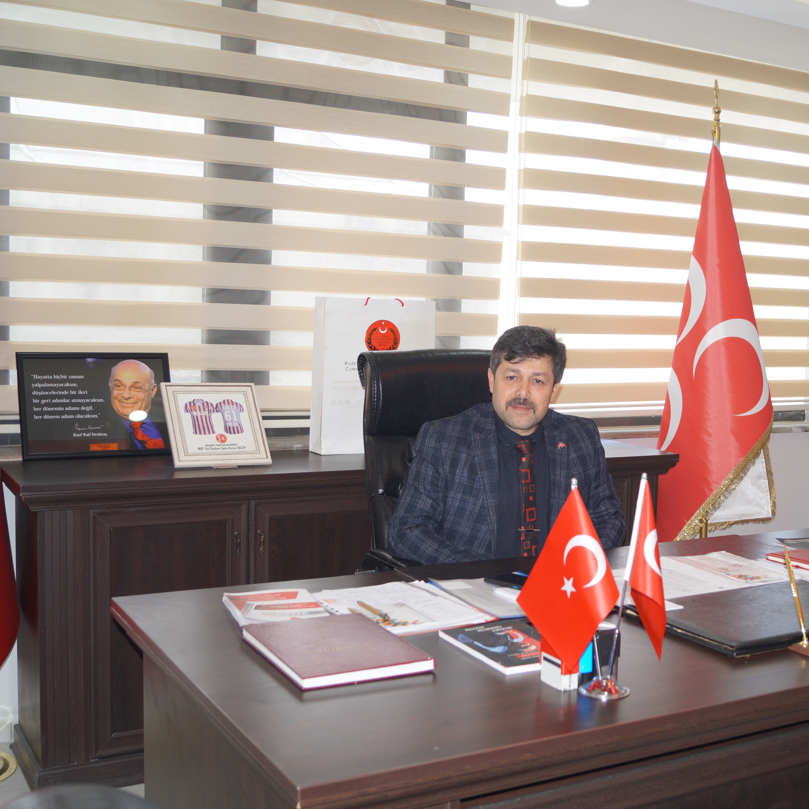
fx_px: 1137
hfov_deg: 38.7
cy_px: 405
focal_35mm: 43
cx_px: 540
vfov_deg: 39.2
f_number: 4
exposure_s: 1/160
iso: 400
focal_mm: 22
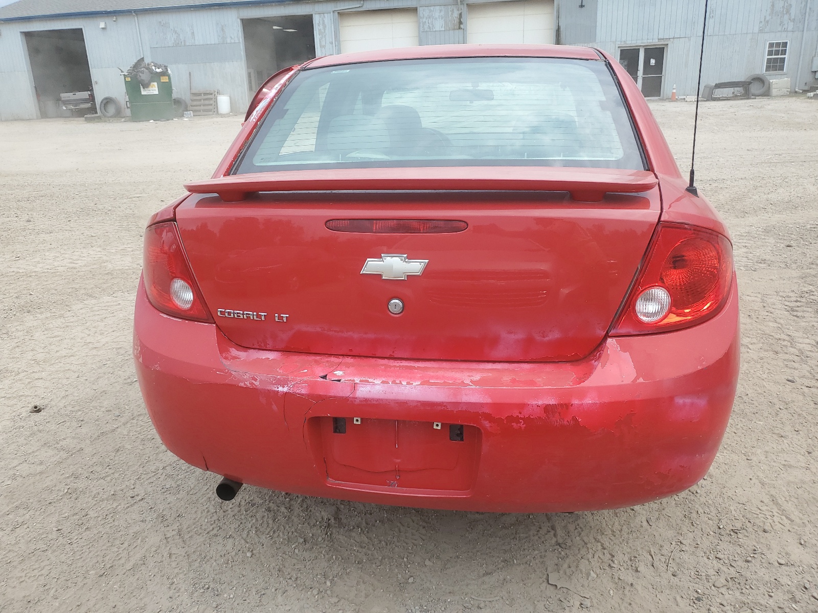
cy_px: 306
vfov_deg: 53.1
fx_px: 614
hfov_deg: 67.3
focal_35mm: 26
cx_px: 409
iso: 50
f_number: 1.5
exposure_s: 1/1111
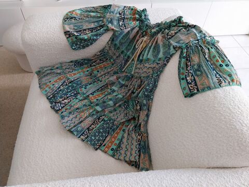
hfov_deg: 67.3
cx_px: 124
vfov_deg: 53.1
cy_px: 94
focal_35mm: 26
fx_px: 187
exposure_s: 1/33.3
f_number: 1.8
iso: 320
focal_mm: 4
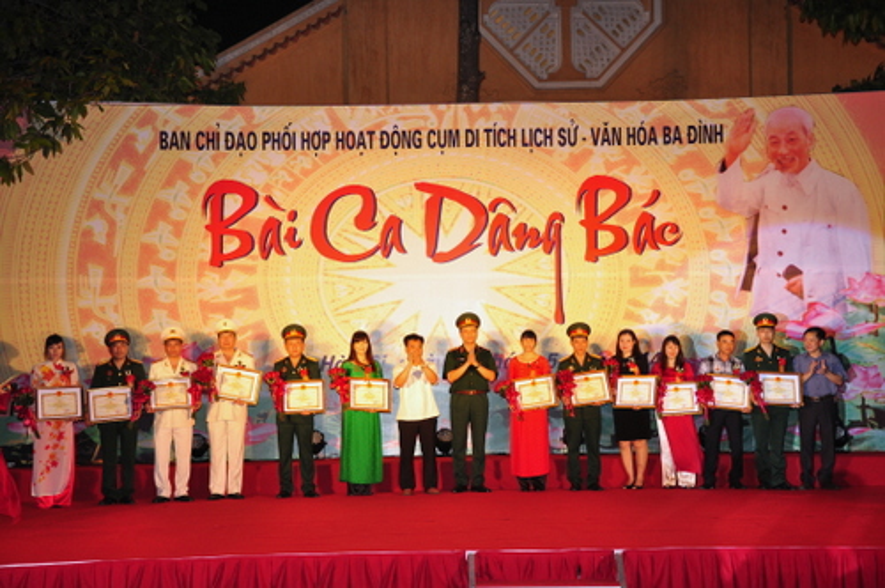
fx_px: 1399
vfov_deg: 23.7
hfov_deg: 35.1
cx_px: 442
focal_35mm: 57
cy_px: 294
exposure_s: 1/50
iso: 500
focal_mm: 38
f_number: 5
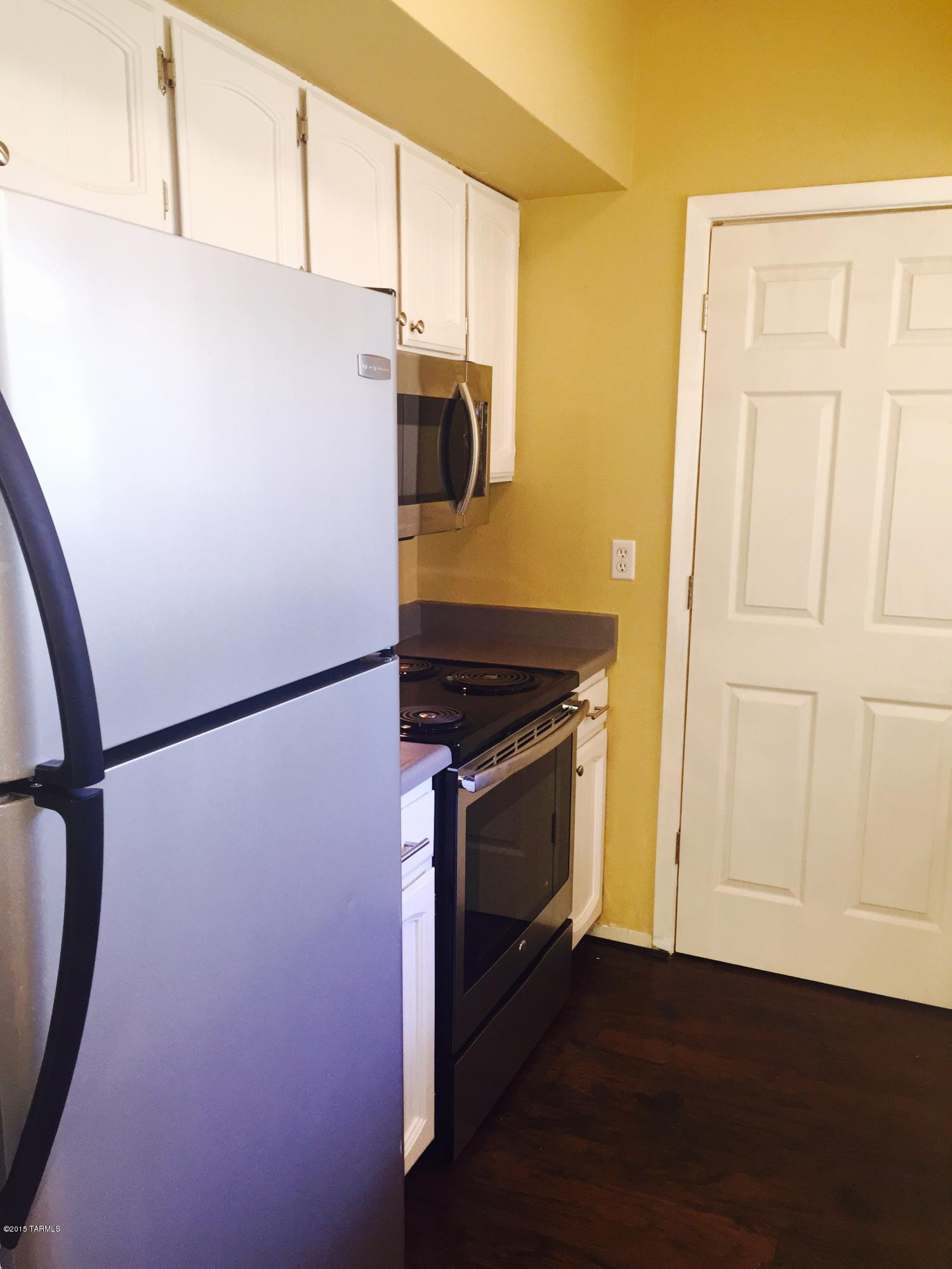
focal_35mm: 29
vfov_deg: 61.7
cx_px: 476
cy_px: 634
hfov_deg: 48.2
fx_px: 1063
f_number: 2.2
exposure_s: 1/30
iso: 100
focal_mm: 4.15
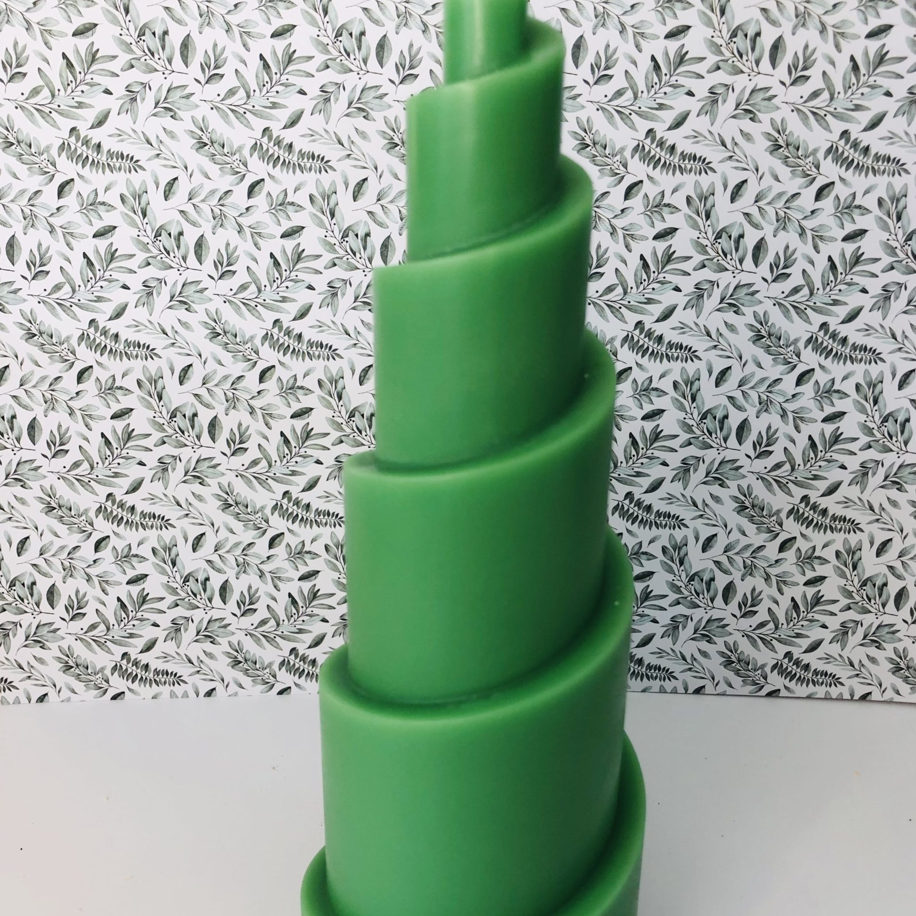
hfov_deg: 48.5
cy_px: 482
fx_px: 1018
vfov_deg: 48.4
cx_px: 461
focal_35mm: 34
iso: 25
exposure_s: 1/50
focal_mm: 3.99
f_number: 1.8
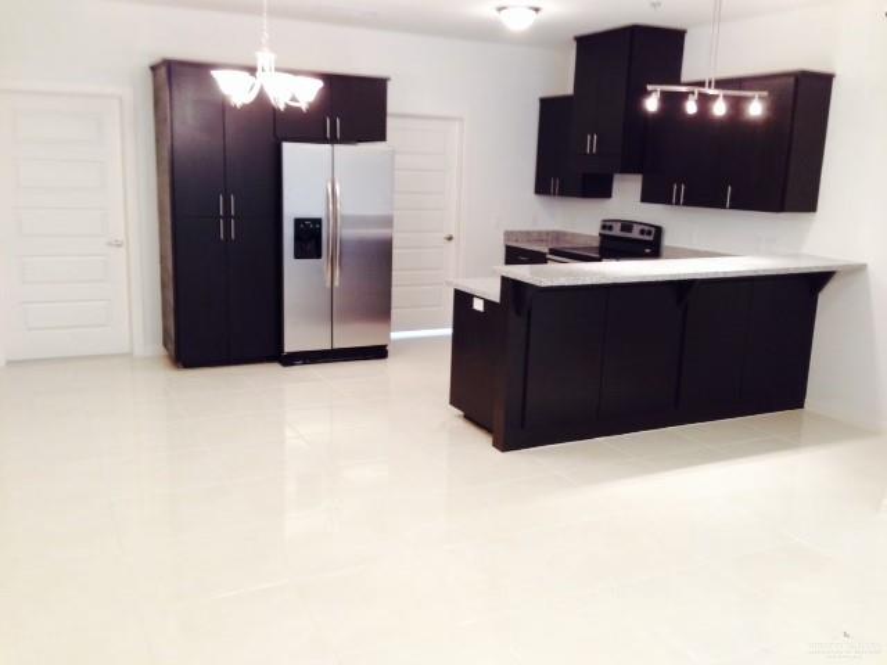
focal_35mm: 33
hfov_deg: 55.4
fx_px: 846
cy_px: 332
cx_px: 444
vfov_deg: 42.9
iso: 100
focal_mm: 4.12
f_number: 2.4
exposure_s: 1/20
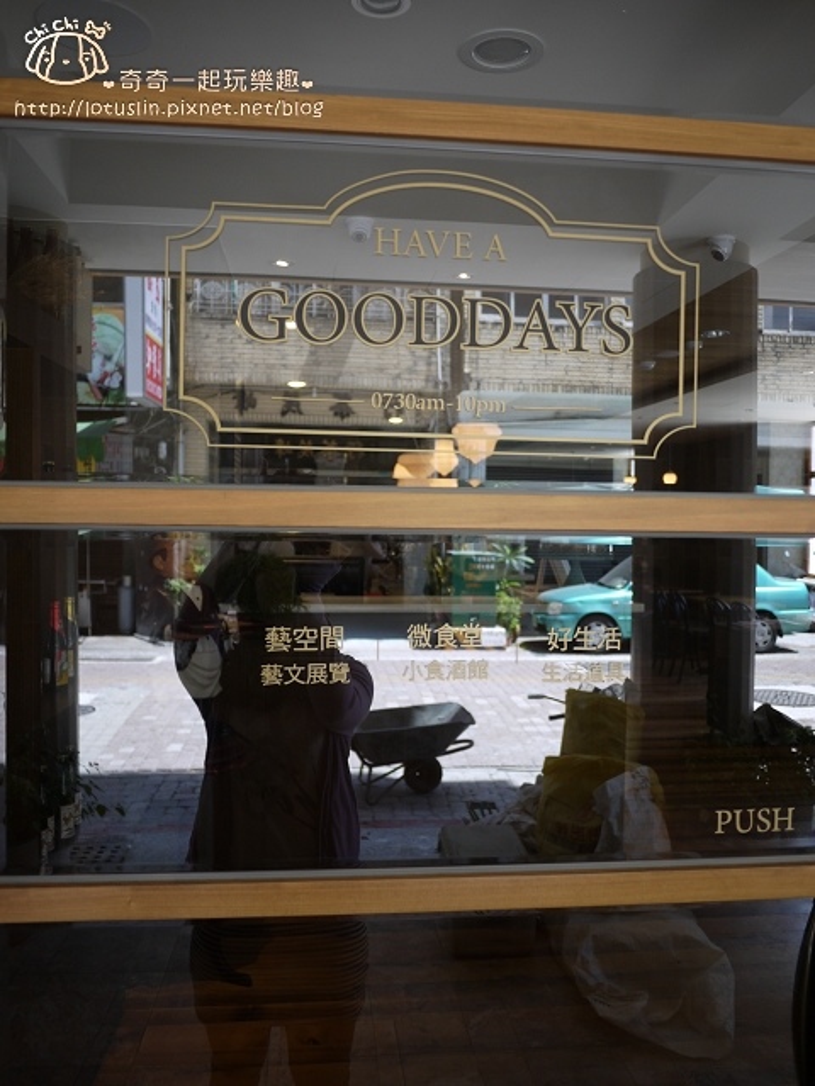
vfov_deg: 63.4
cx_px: 408
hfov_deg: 49.7
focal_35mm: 28
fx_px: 879
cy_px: 543
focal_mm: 14
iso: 100
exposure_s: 1/160
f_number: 2.5
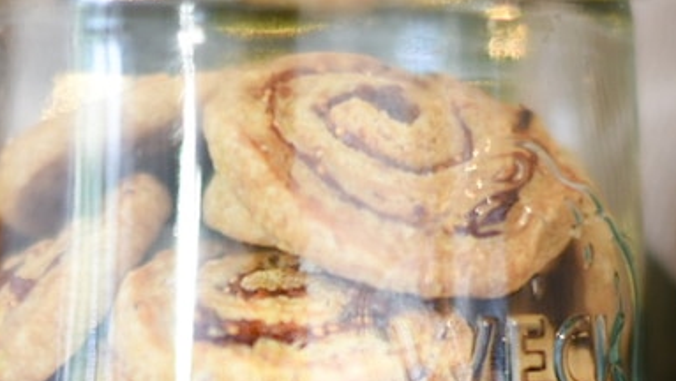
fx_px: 3139
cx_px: 251
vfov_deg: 6.9
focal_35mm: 175
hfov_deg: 12.3
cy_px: 439
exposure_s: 1/50
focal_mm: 50
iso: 450
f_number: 1.4
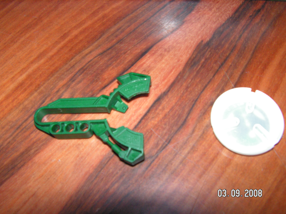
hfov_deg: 51.4
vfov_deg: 39.7
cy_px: 107
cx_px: 143
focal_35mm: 36
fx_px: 297
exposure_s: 1/40
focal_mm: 6
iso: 200
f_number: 4.8
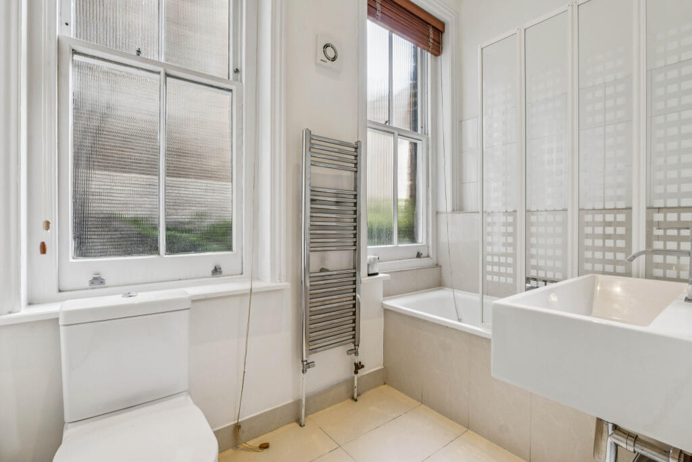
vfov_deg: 73.8
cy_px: 231
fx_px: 308
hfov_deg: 96.7
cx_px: 346
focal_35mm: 16
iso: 400
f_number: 11
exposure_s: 1/20
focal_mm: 16
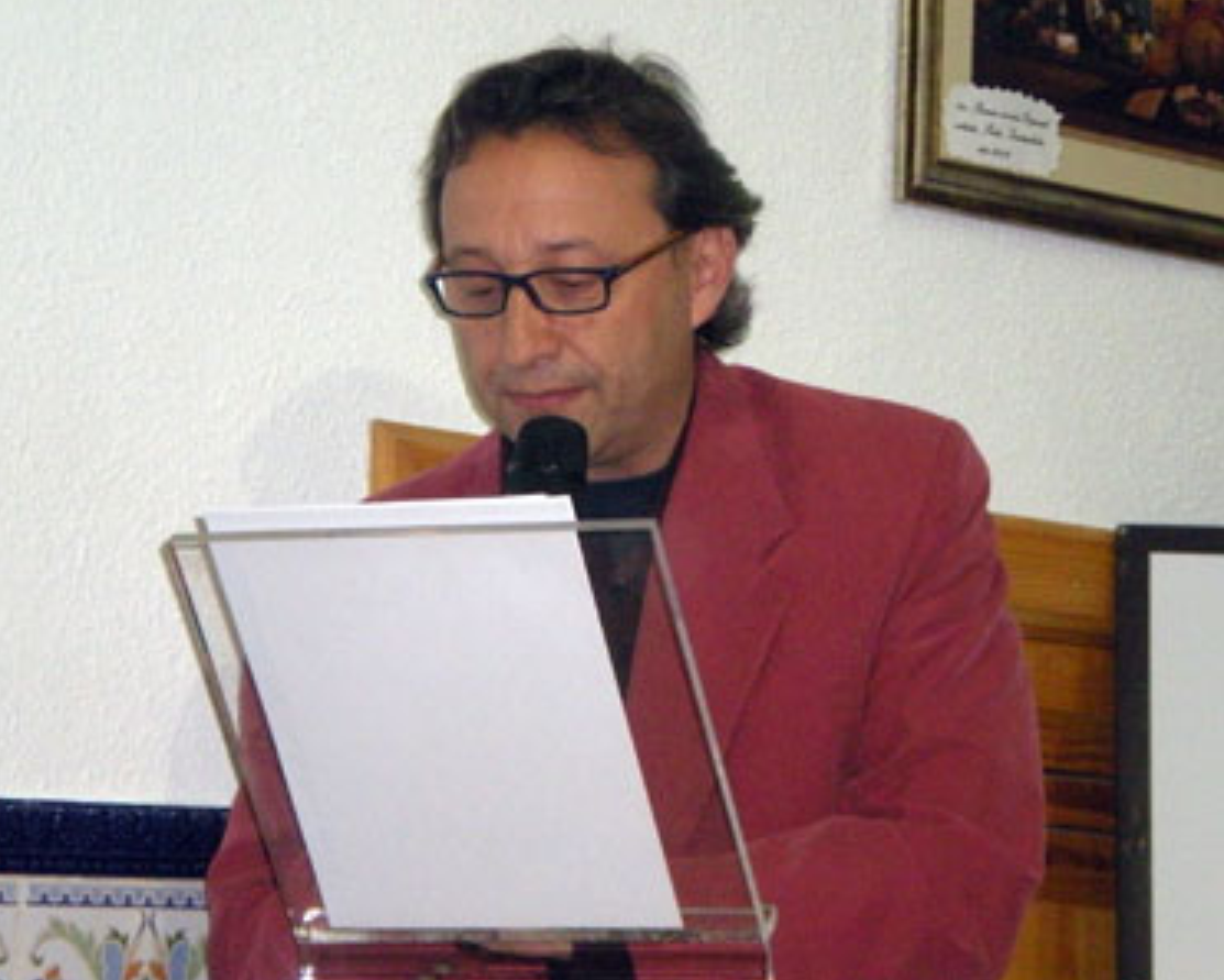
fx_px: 4348
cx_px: 594
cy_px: 488
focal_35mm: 120
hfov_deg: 16.0
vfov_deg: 12.9
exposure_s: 1/125
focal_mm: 18.9
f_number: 5.9
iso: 541
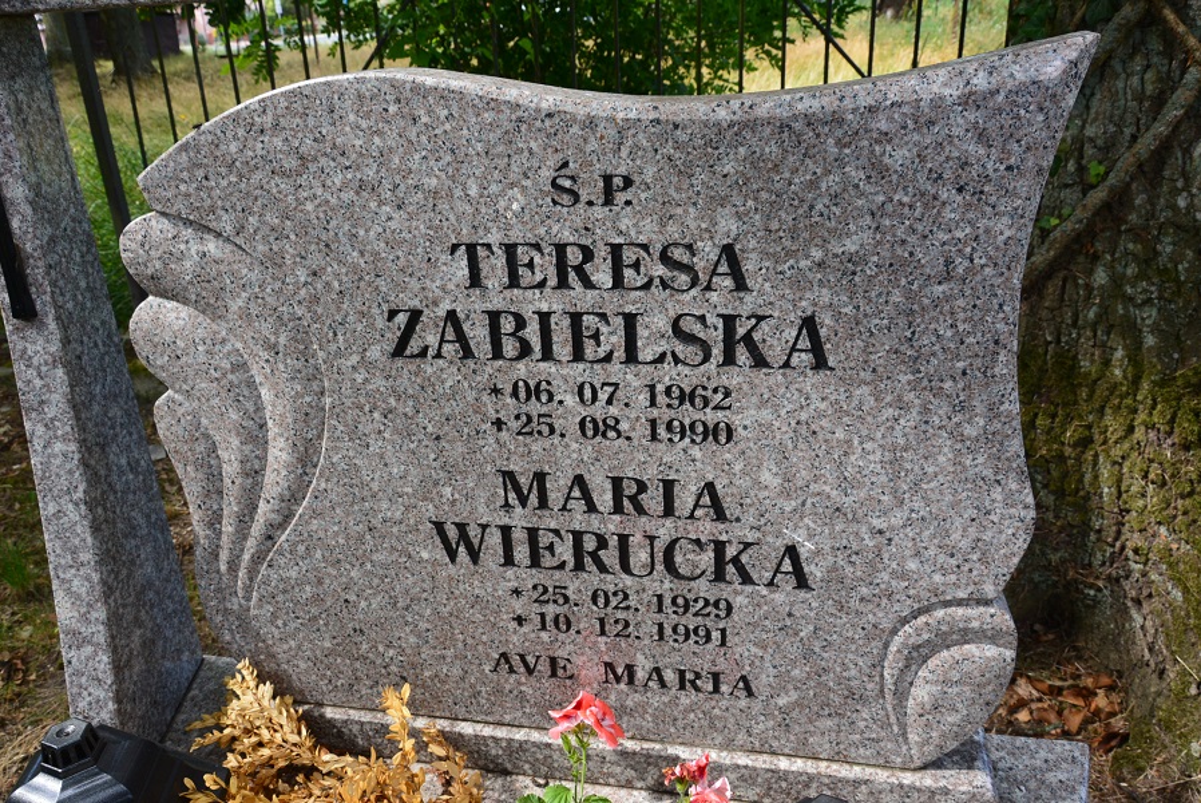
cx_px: 600
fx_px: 901
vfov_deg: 48.0
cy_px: 402
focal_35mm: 27
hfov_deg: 67.3
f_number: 10
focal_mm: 18
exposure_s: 1/60
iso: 320
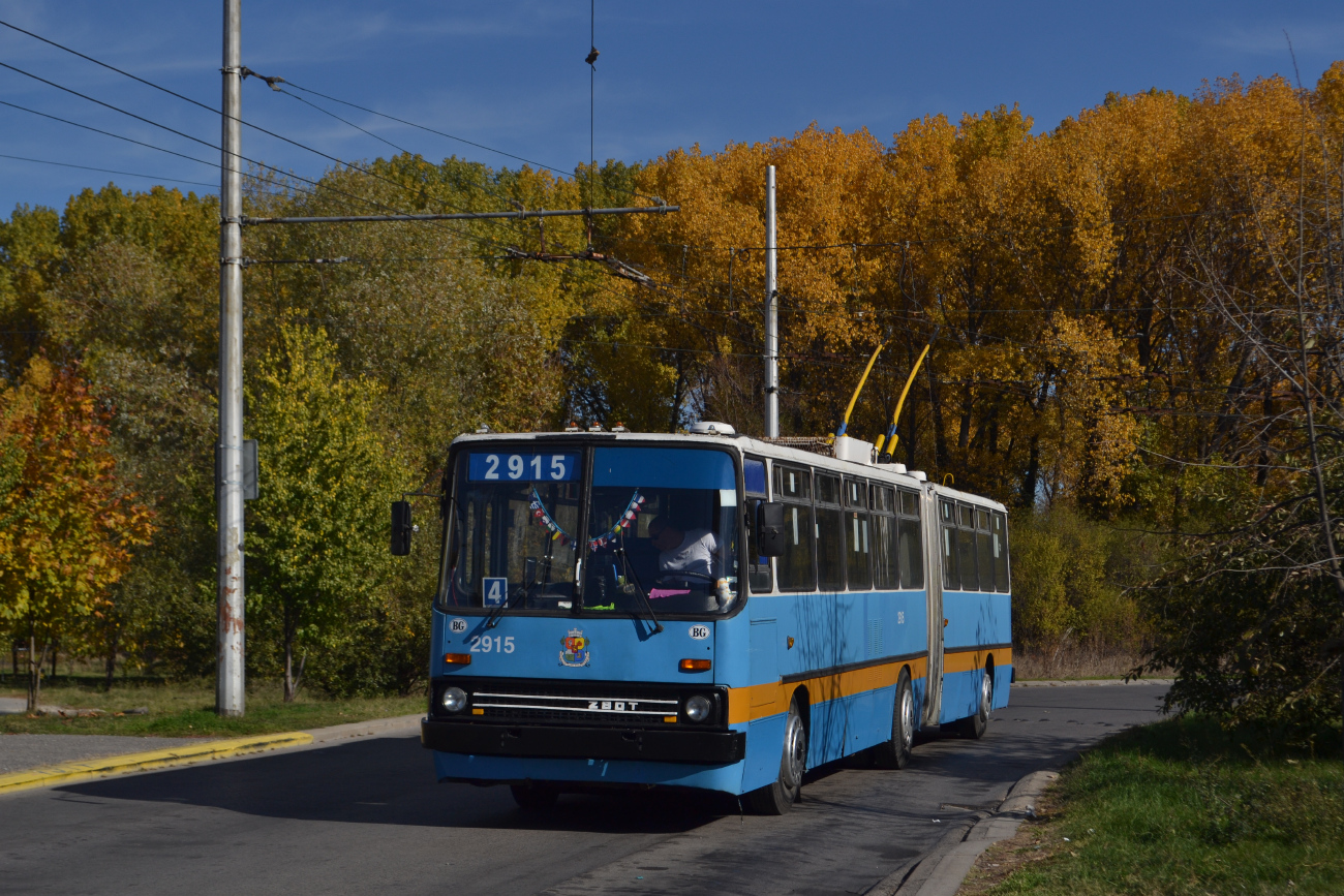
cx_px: 672
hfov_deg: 29.9
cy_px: 448
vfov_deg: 20.2
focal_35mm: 68
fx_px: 2520
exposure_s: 1/800
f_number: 8
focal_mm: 45
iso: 100
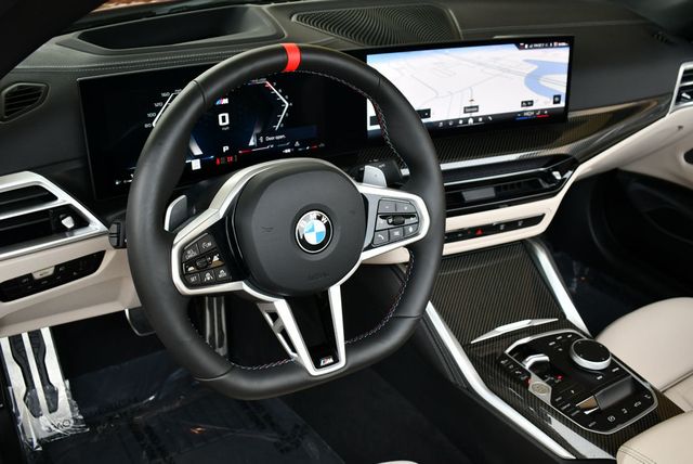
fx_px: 694
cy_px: 232
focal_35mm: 36
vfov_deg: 36.9
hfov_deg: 53.1
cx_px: 346
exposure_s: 1/250
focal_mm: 18
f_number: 3.5
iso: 400
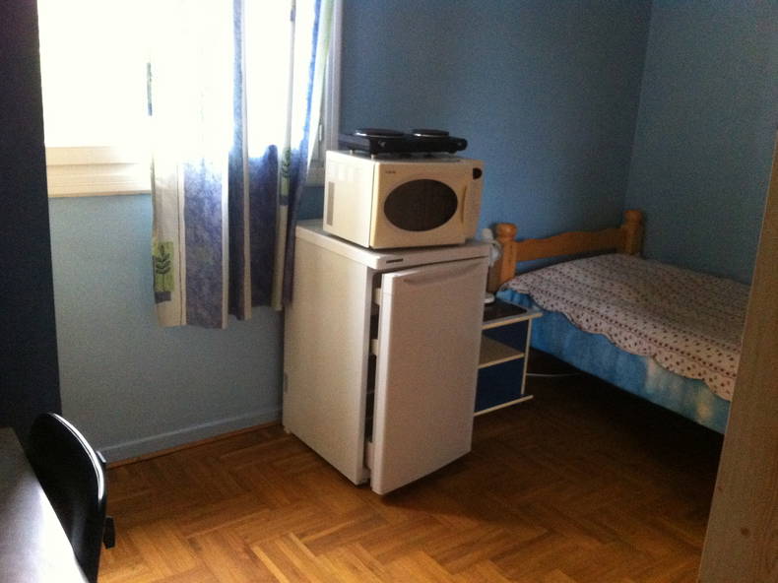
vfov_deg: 40.7
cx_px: 389
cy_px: 292
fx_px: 786
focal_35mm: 35
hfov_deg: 52.6
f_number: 2.8
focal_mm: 3.85
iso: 640
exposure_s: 1/15
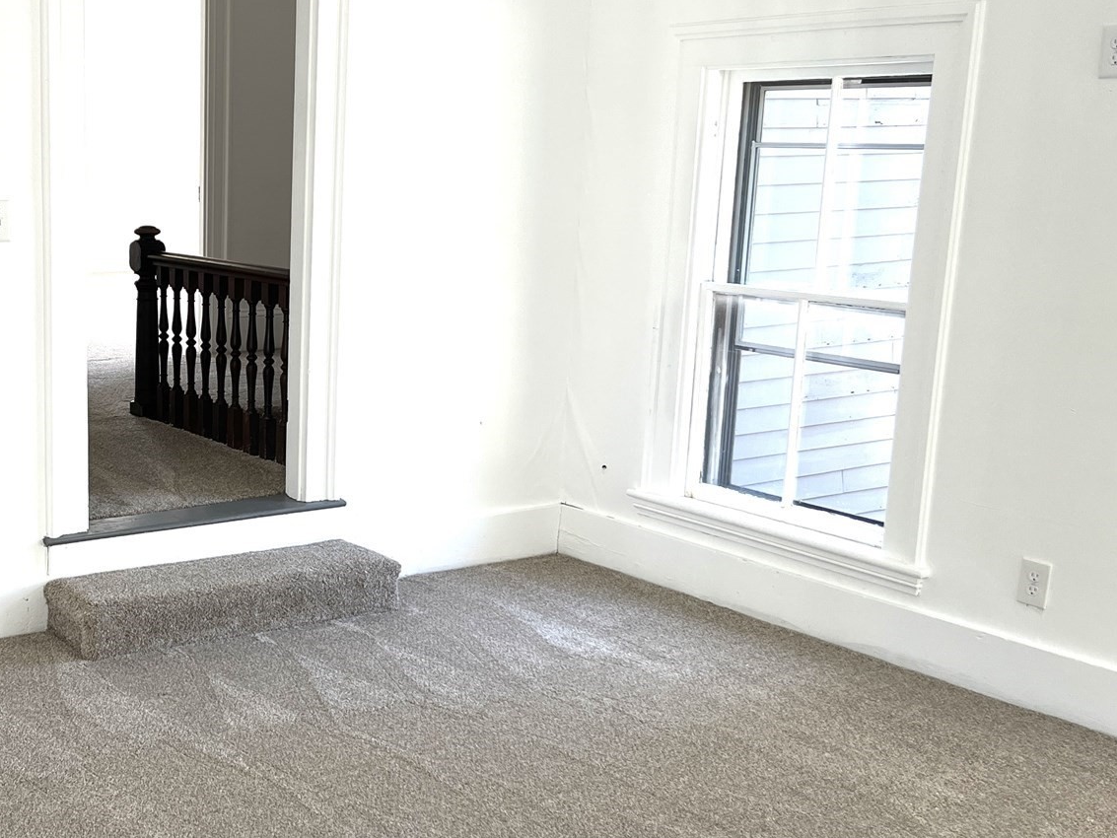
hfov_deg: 38.0
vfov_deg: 30.9
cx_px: 132
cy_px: 463
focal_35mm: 47
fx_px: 1517
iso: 40
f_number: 1.6
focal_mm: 5.1
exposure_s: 1/122
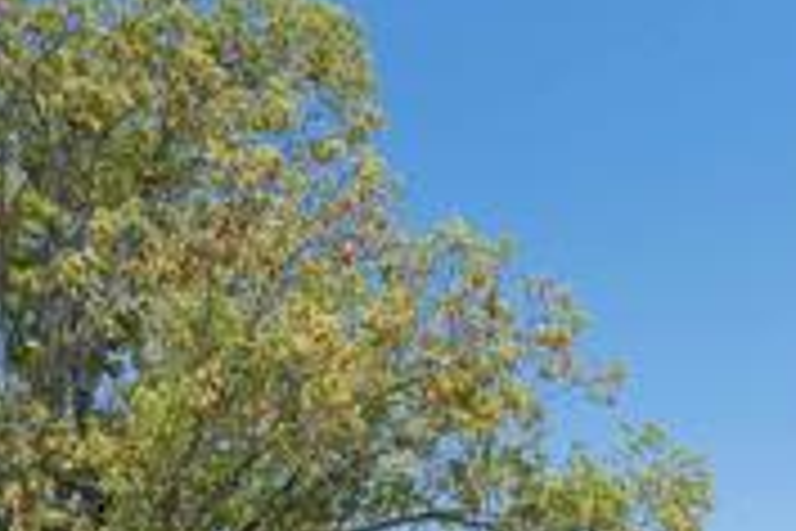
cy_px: 875
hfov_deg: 31.0
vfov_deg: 19.3
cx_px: 859
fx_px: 1282
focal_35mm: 58
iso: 800
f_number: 8
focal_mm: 11
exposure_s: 1/320
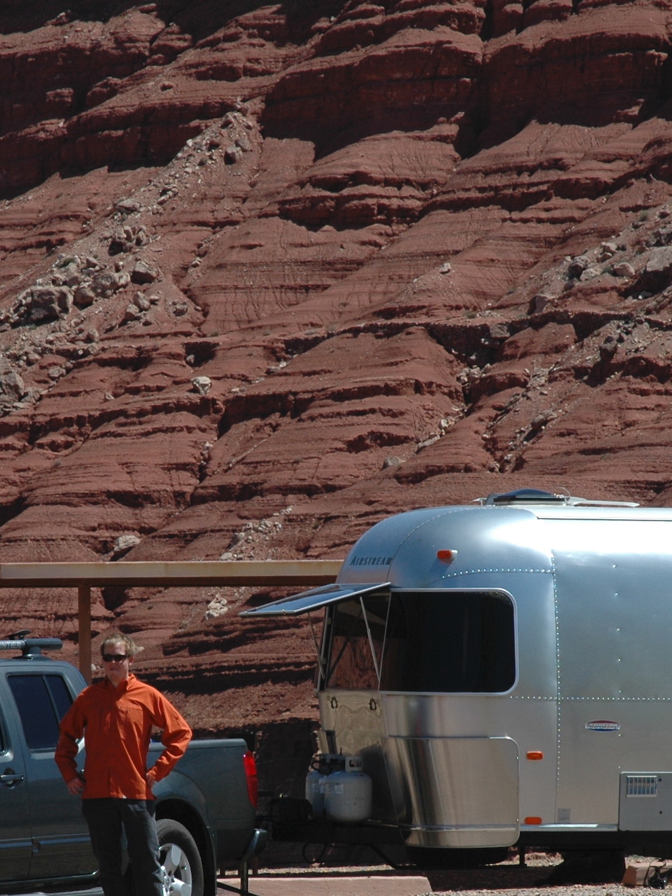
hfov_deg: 7.0
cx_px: 313
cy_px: 620
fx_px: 5460
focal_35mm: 211
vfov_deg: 9.4
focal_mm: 70
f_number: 10
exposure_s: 1/400
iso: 200
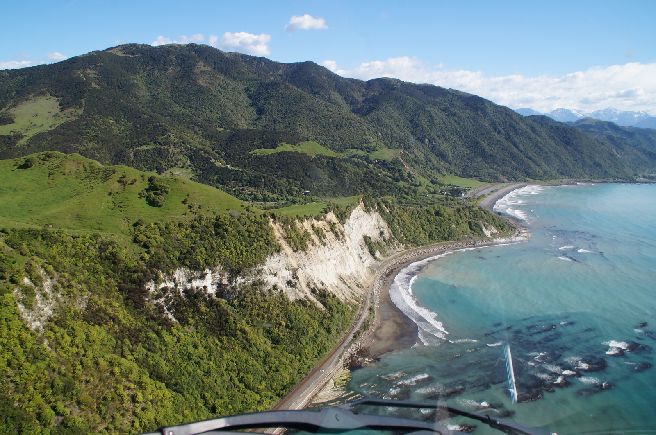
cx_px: 328
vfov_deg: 47.8
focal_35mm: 27
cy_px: 218
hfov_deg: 67.4
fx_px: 491
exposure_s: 1/100
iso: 100
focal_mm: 18
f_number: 13
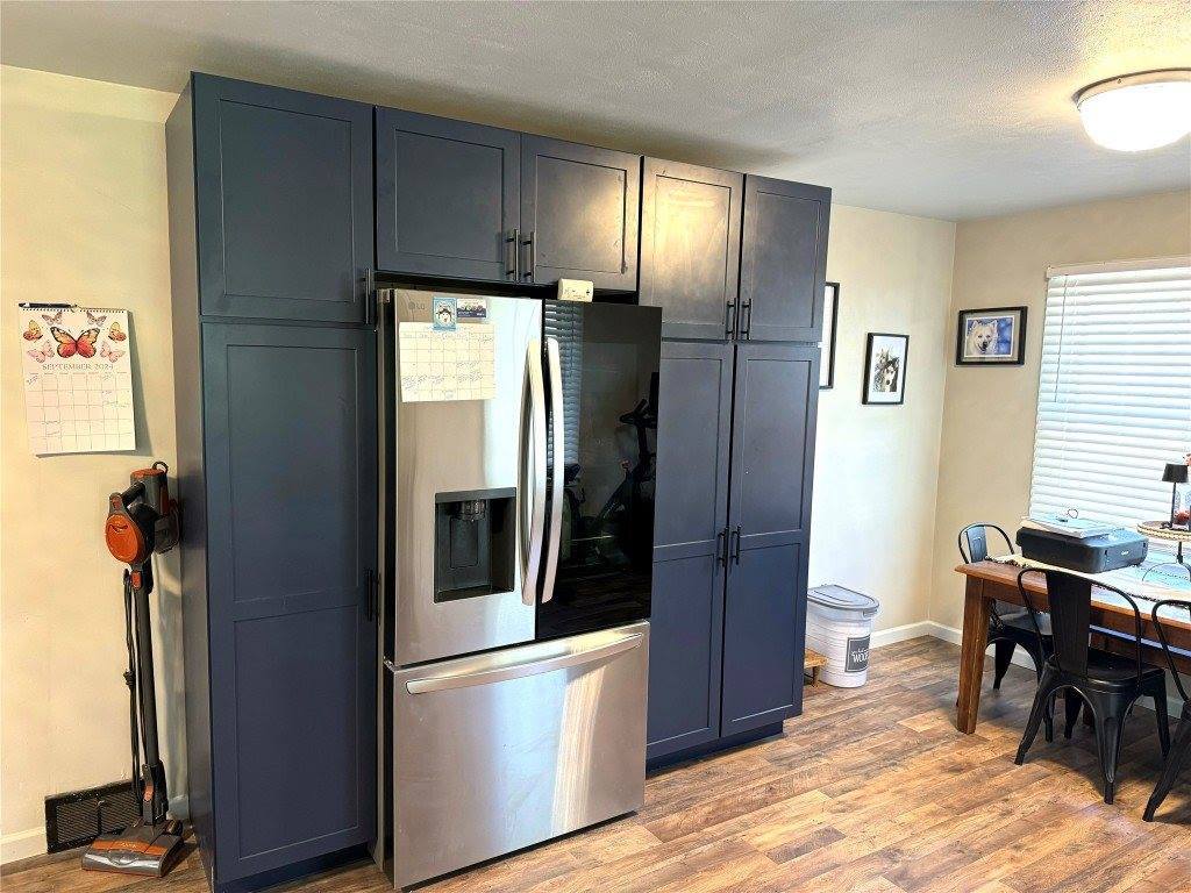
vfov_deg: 56.8
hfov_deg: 71.6
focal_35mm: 24
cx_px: 596
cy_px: 446
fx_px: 826
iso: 320
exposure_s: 1/60
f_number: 1.78
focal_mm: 6.76
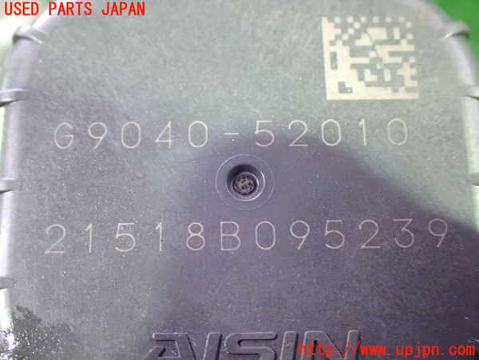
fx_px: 692
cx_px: 240
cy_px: 180
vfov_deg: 29.1
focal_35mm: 50
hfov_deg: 38.2
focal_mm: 9.01
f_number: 3.2
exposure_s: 1/25
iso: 1600
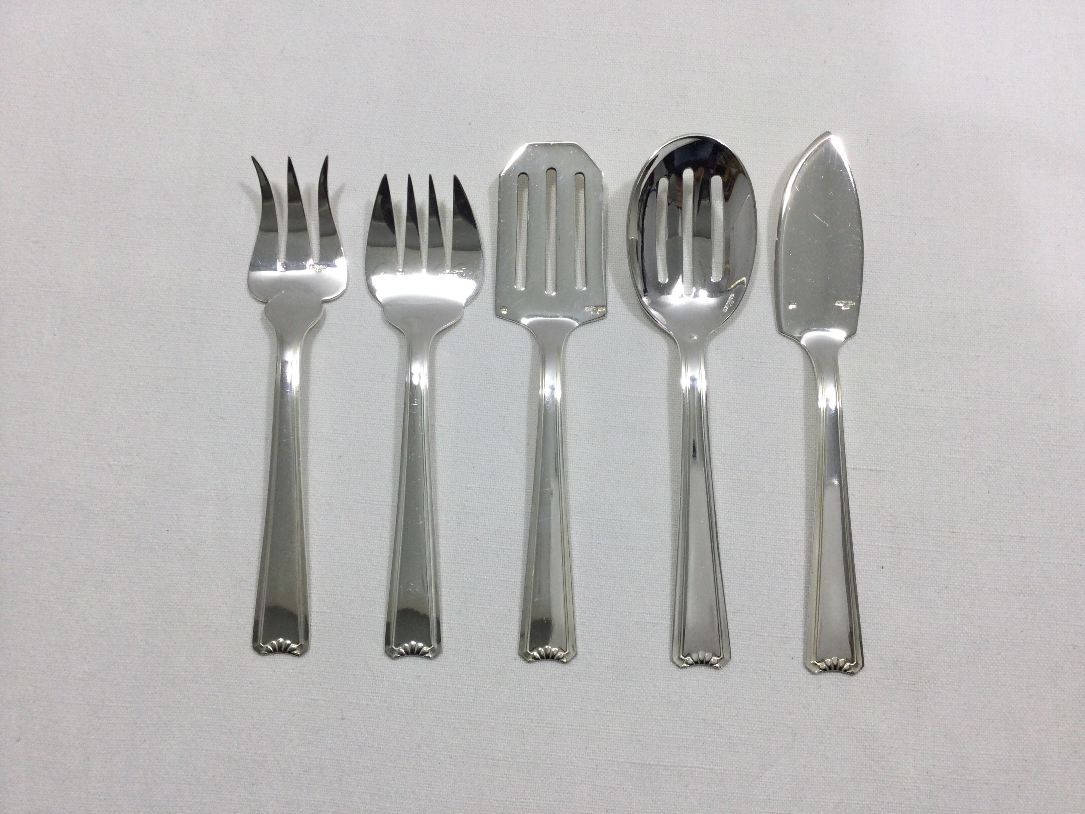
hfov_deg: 58.4
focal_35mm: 31
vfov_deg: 45.4
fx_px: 972
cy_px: 407
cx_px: 542
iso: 40
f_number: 2.4
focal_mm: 3.3
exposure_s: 1/100
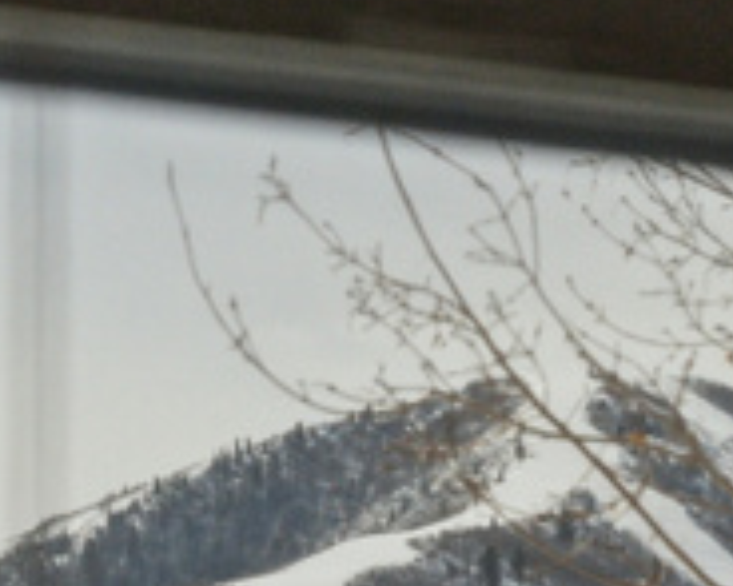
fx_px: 3990
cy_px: 670
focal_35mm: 184
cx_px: 695
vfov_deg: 8.3
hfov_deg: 10.4
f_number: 4.5
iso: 2500
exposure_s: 1/5000
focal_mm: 47
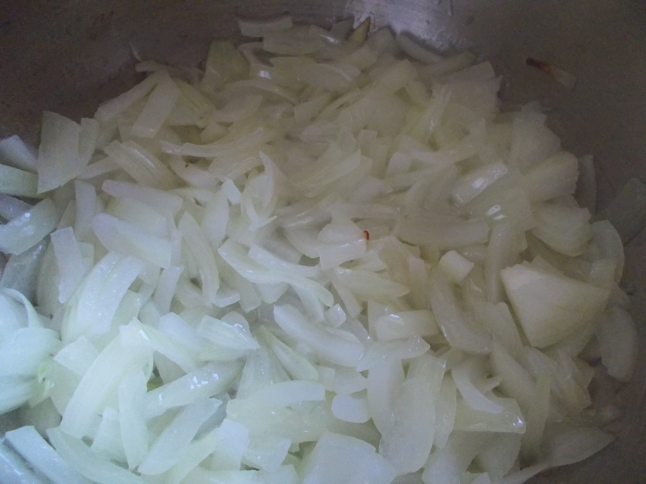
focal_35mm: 26
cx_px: 323
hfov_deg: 67.3
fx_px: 485
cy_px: 242
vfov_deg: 53.1
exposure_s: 1/125
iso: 800
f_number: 3.2
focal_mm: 4.6
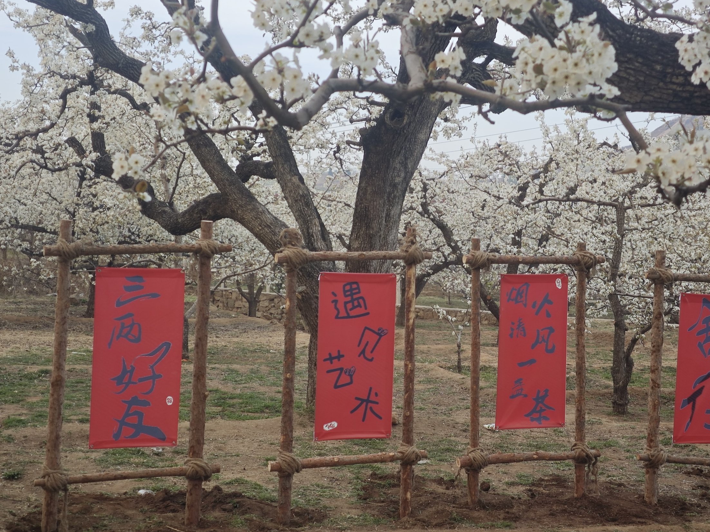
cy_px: 254
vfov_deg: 25.7
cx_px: 383
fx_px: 1169
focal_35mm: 57
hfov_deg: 33.8
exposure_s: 1/588
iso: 50
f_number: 1.6
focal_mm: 6.55
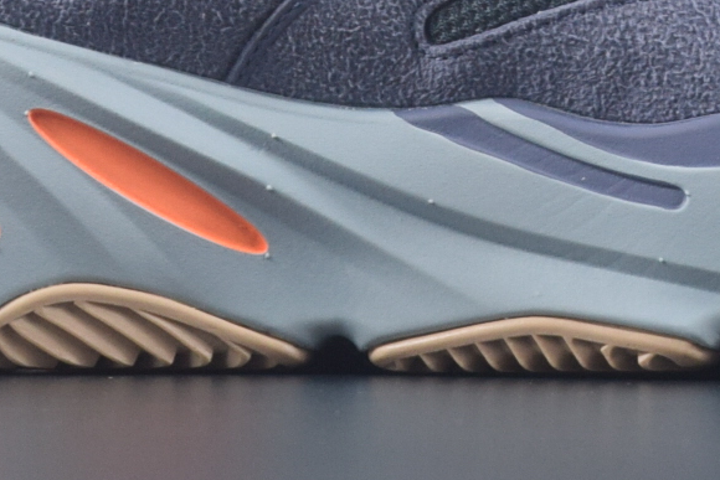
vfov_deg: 10.4
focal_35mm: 129
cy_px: -107
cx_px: 384
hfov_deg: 15.9
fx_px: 2580
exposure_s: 1/60
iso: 400
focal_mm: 26
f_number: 6.3
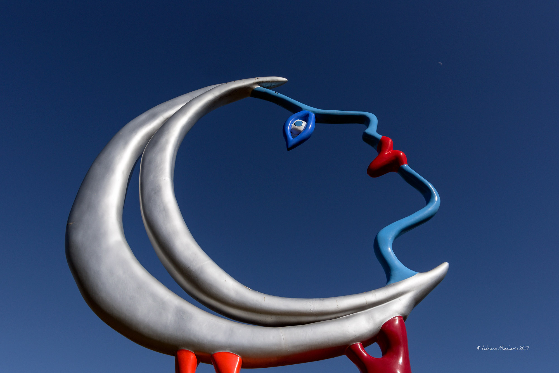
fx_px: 497
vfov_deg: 41.1
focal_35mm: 32
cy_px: 186
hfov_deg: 58.7
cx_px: 280
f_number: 16
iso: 200
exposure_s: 1/1000
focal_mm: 32
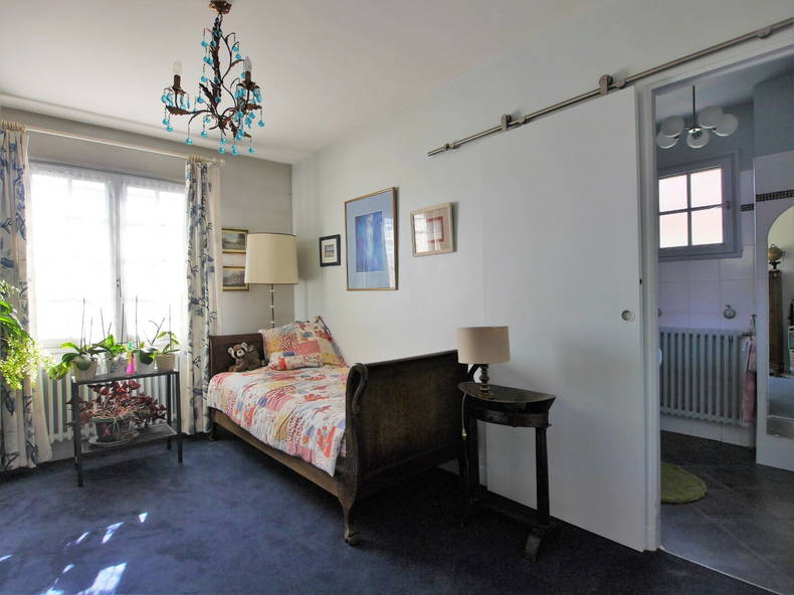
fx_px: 413
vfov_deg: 71.6
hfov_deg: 87.8
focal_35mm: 18
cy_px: 298
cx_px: 397
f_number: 4
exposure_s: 1/100
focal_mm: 9
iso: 160
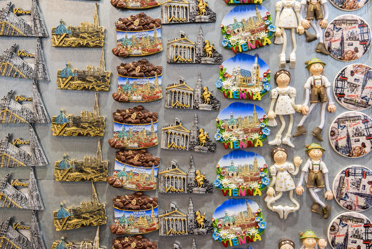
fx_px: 538
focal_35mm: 52
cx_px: 186
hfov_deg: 38.2
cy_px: 124
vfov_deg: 26.0
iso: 800
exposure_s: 1/100
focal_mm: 52
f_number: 5.6
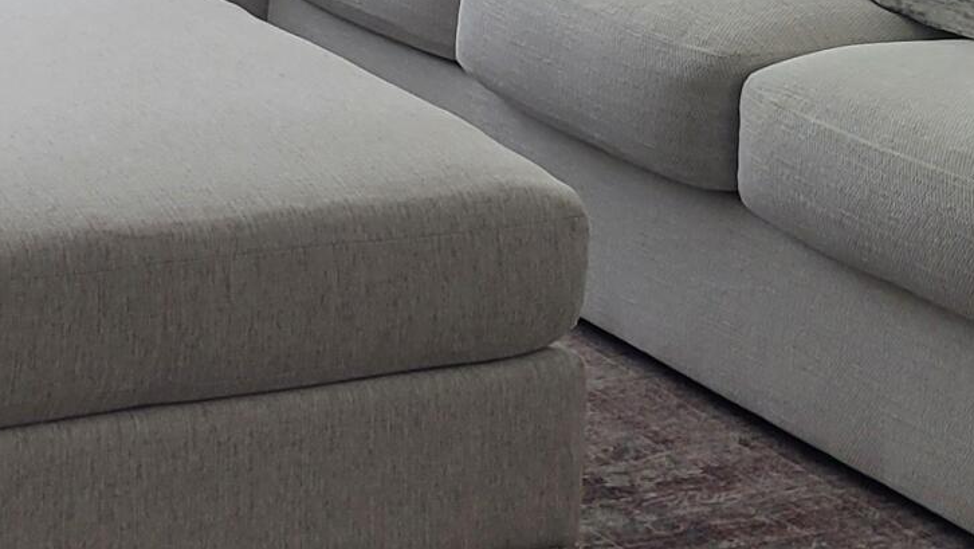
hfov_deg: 18.1
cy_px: -216
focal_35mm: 117
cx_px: 145
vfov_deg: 10.1
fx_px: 3023
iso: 64
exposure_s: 1/120
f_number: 1.8
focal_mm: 5.4
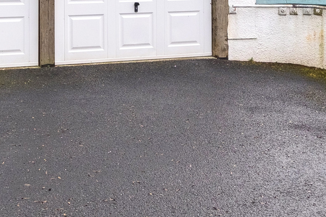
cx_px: 189
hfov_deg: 28.4
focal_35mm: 71
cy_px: -60
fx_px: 643
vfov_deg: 18.0
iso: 400
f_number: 9
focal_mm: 13.8
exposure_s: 1/170
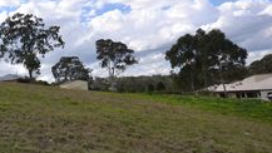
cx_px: 25
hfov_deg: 51.0
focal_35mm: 34
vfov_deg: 34.6
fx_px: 245
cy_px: 67
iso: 100
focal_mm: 10
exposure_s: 1/200
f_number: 7.1
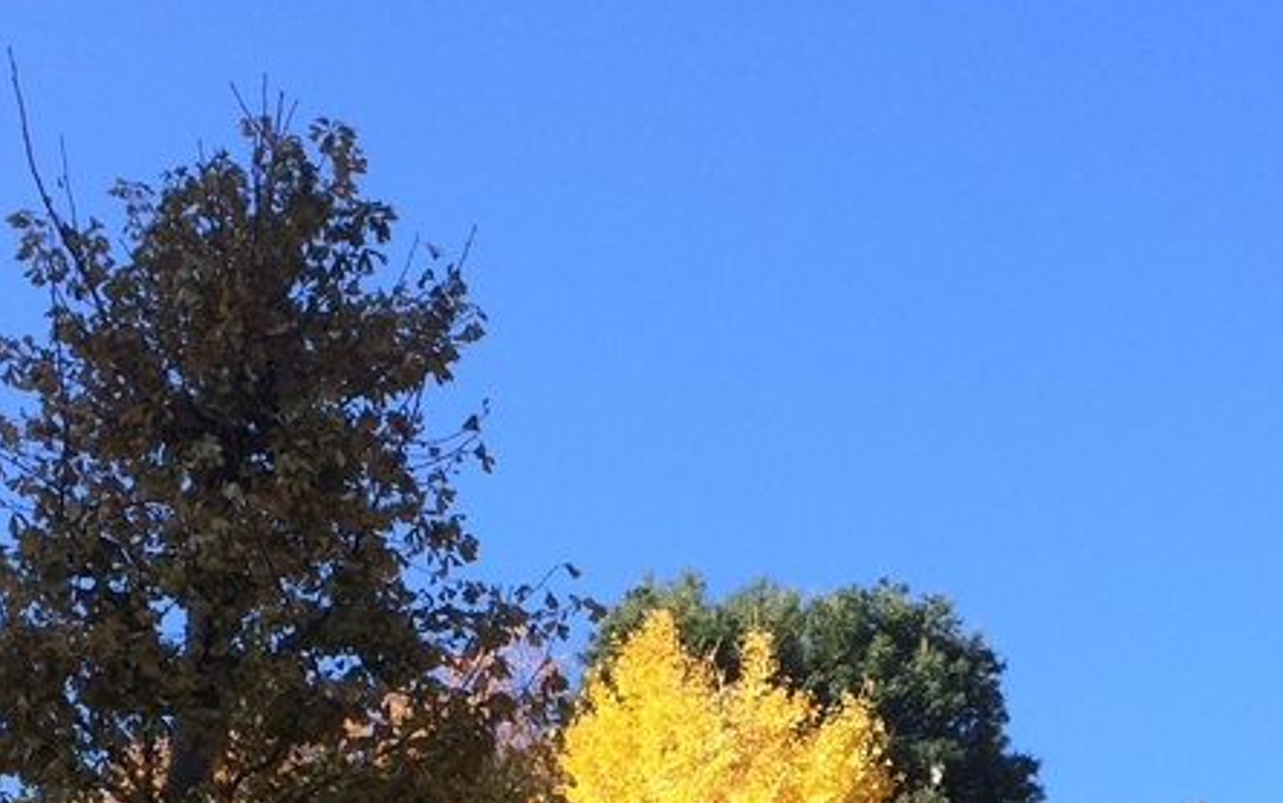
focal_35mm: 83
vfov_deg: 14.9
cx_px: 945
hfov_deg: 24.7
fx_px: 2904
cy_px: 1127
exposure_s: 1/720
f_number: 2.2
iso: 32
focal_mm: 4.15
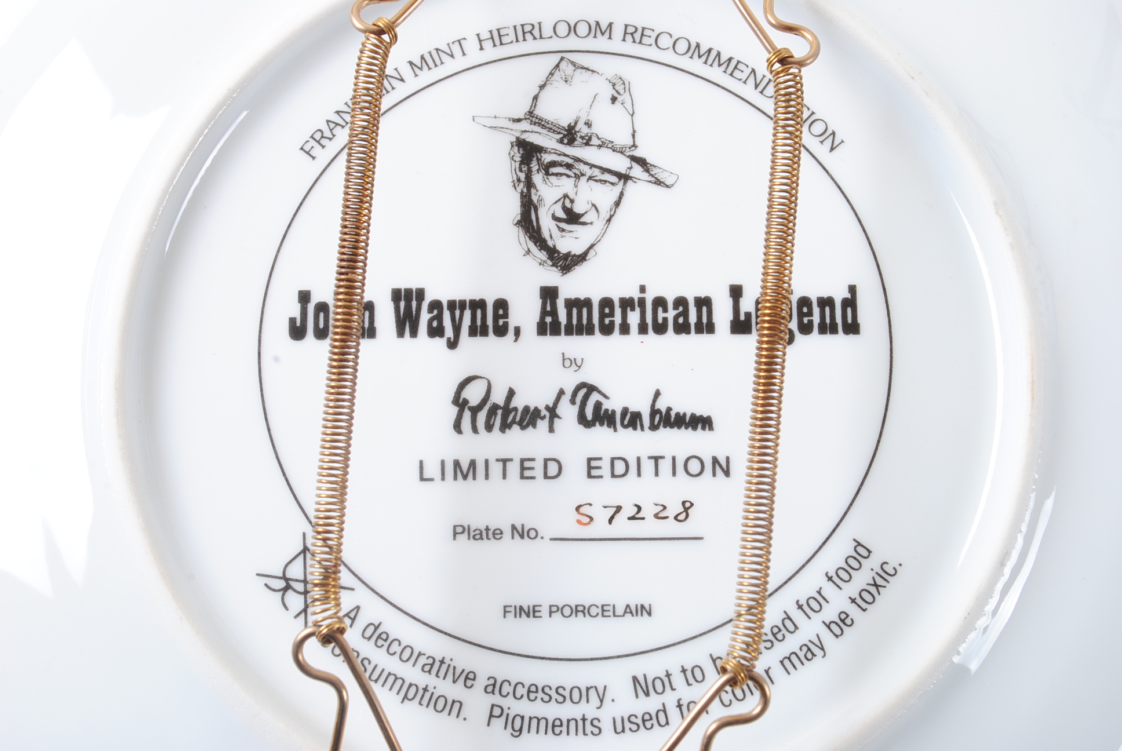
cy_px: 376
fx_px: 1685
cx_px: 561
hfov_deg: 36.8
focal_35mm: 54
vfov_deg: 25.1
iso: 100
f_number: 11
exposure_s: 1/125
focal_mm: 36
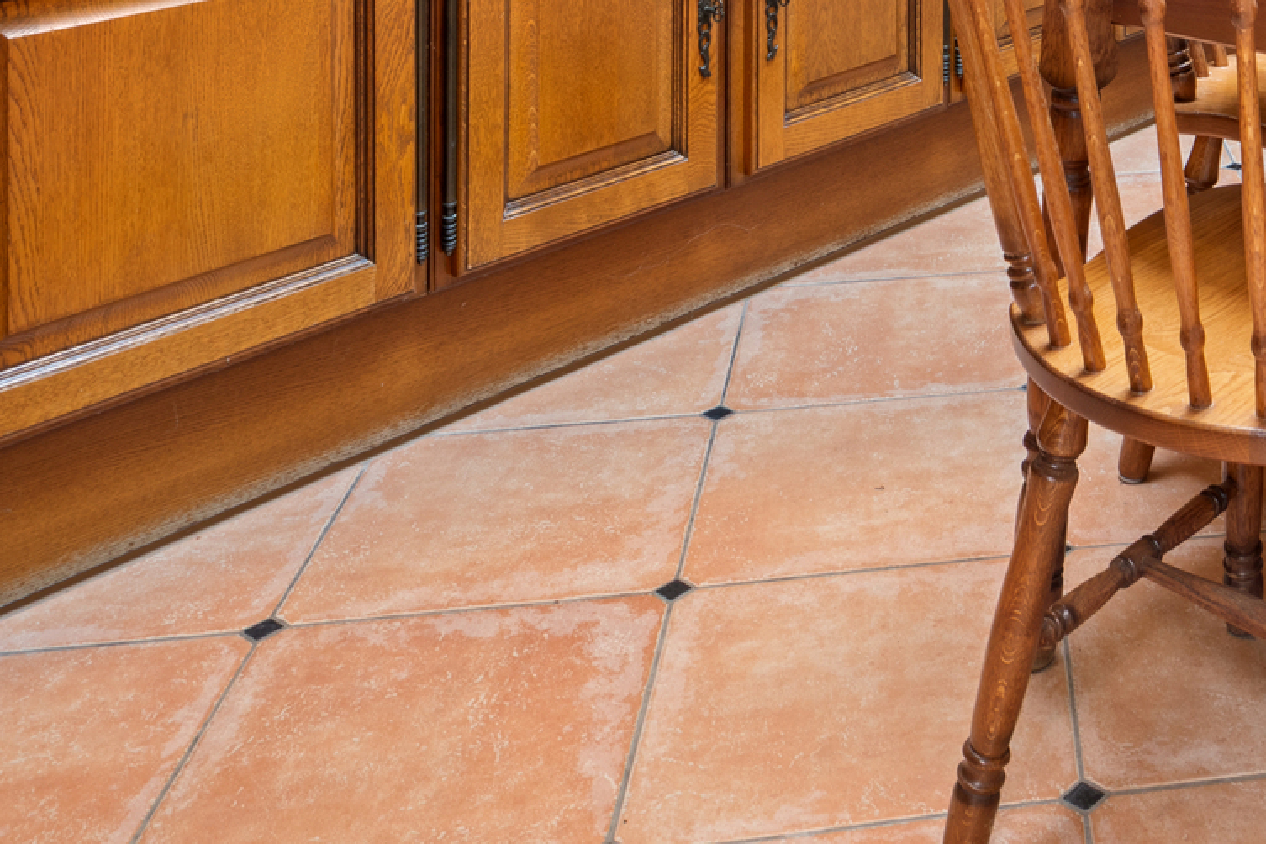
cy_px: -467
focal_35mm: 51
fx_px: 1793
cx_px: 1286
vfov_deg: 21.6
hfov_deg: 35.0
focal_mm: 16
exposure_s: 2
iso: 250
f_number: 11
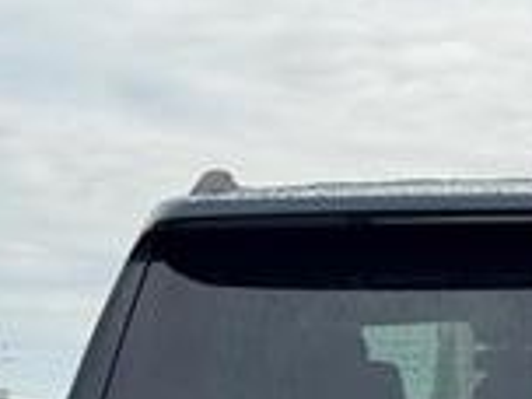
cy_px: 536
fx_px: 2444
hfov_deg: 12.3
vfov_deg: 9.2
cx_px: 511
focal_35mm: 159
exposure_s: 1/4310
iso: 64
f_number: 1.78
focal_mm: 6.76
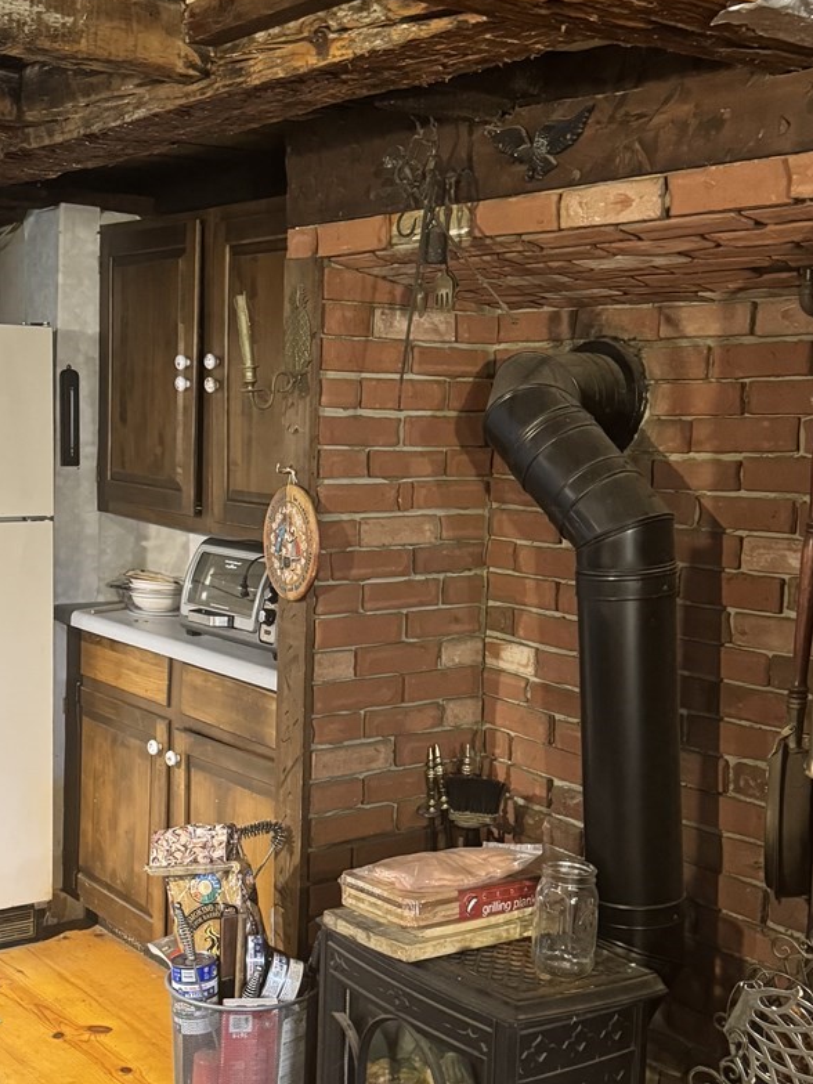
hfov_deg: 30.7
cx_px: 304
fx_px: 1472
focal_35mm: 47
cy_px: 599
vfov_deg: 40.4
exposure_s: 1/40
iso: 800
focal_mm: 6.76
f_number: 1.78
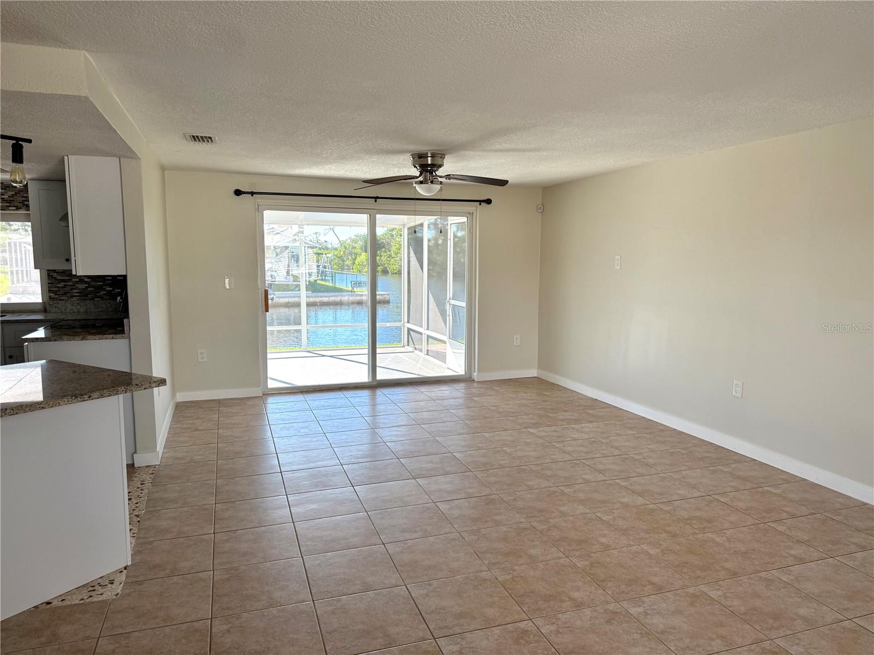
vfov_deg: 56.8
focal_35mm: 24
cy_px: 328
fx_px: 606
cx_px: 437
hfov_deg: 71.6
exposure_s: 1/377
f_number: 1.78
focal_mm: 6.76
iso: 100
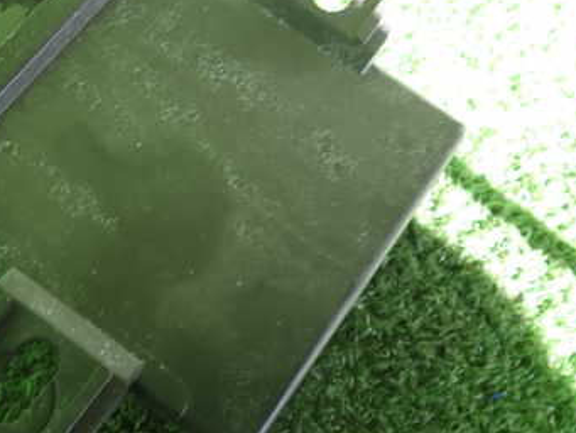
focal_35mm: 44
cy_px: 195
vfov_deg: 32.9
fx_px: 732
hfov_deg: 42.9
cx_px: 270
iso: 100
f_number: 2
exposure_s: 1/80
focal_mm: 4.5
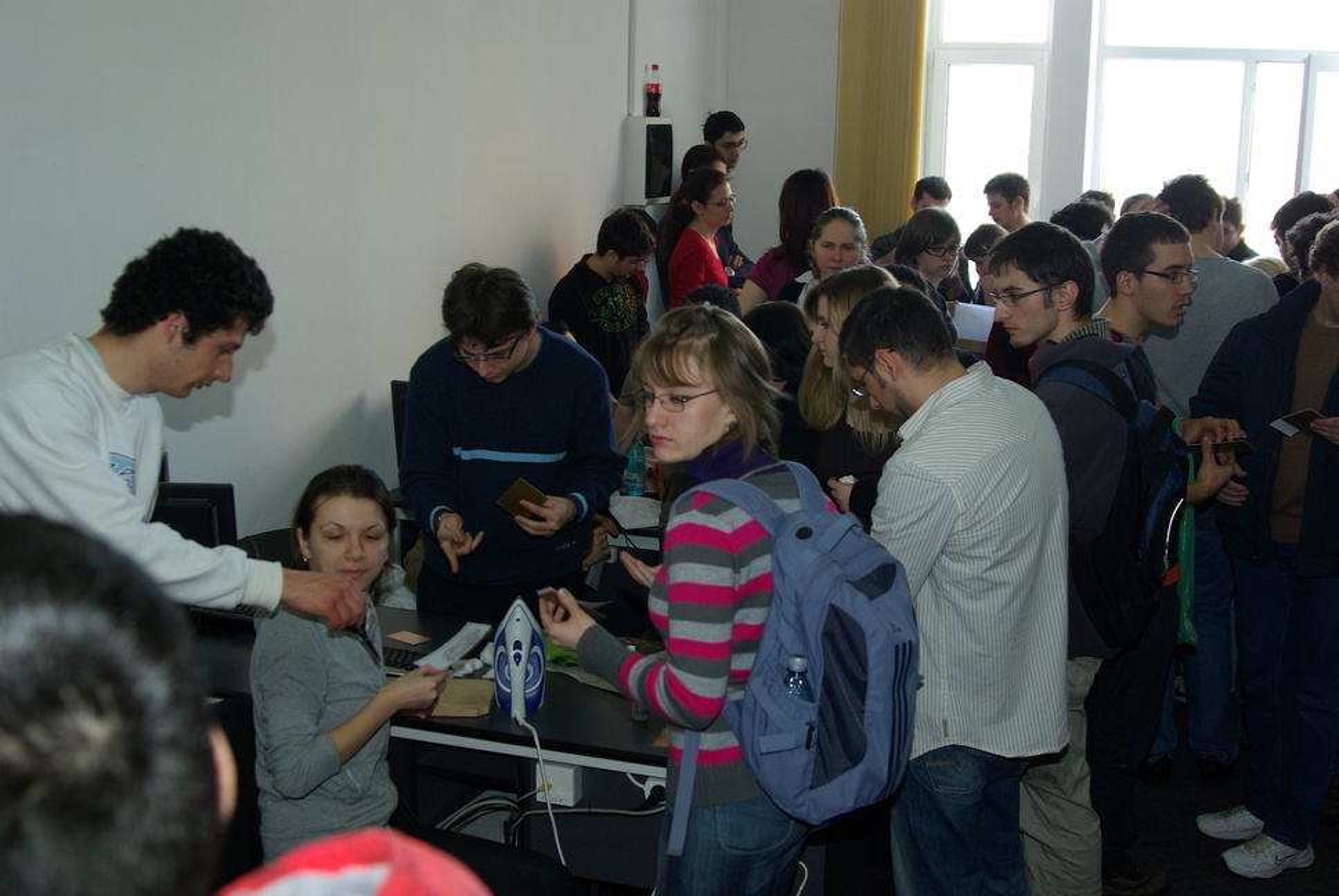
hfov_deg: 46.3
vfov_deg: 32.0
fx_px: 1564
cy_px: 448
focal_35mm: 42
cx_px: 670
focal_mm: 28
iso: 250
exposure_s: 1/50
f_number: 4
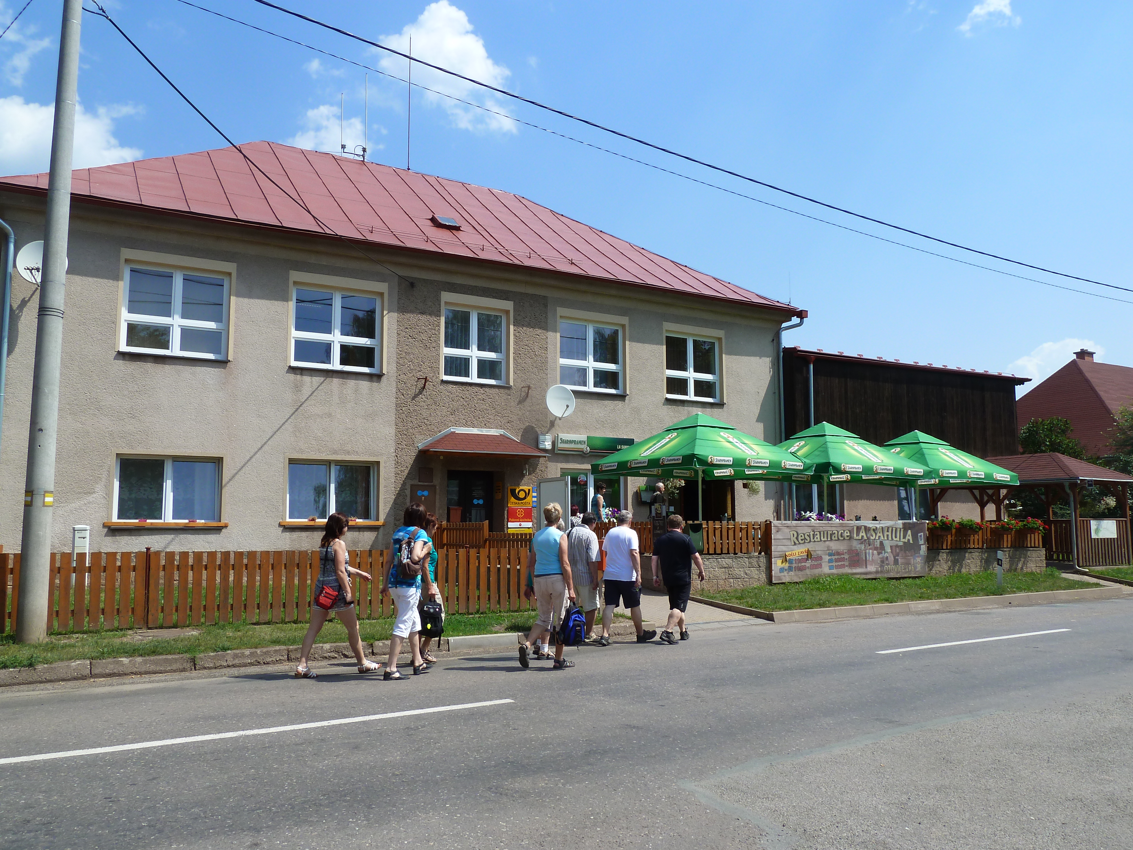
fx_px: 884
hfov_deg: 65.3
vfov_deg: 51.4
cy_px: 425
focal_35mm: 27
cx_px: 566
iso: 80
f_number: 4.5
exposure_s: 1/400
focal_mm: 4.4
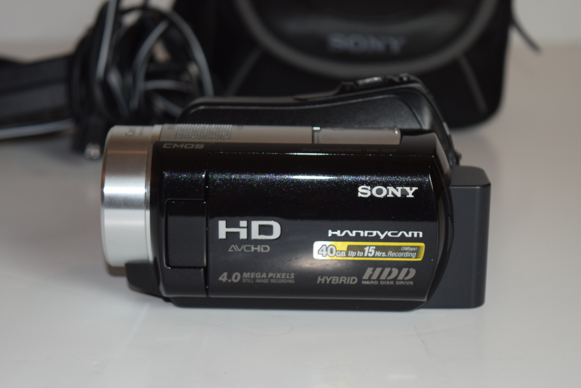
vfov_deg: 16.6
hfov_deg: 24.6
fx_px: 1332
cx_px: 290
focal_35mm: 82
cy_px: 194
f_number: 5.6
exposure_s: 1/80
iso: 640
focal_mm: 55
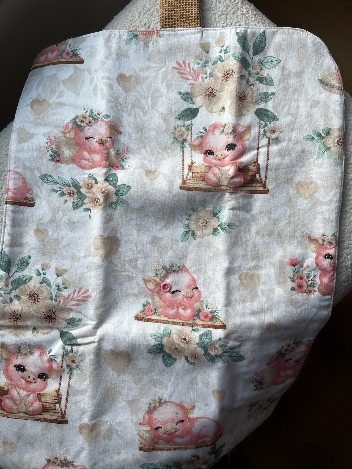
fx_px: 353
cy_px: 234
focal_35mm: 26
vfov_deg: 67.3
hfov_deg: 53.1
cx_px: 176
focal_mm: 5.1
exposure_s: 1/459
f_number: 1.6
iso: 50
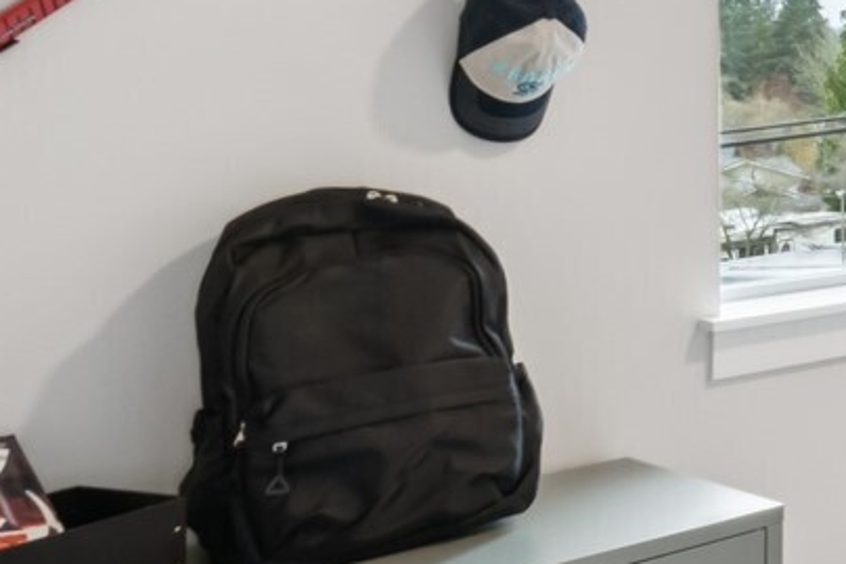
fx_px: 1480
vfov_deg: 21.1
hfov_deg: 20.3
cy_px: 66
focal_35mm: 63
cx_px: 1597
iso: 250
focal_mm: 10
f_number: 9
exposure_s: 1/4
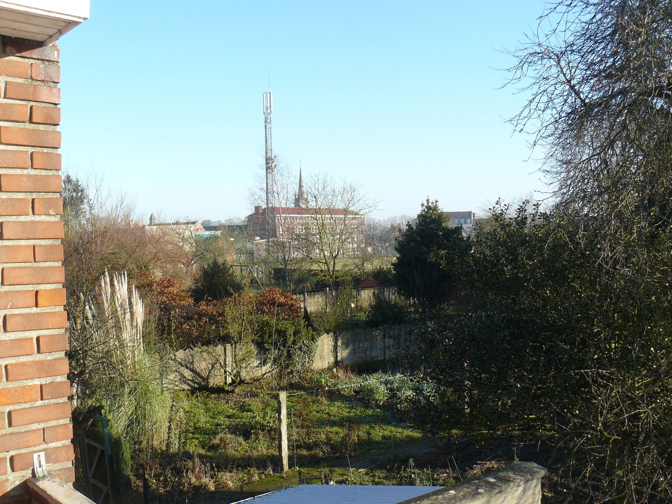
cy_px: 252
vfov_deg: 39.7
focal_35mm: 36
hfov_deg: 51.4
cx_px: 336
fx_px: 699
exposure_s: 1/250
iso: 100
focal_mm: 6
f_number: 4.5
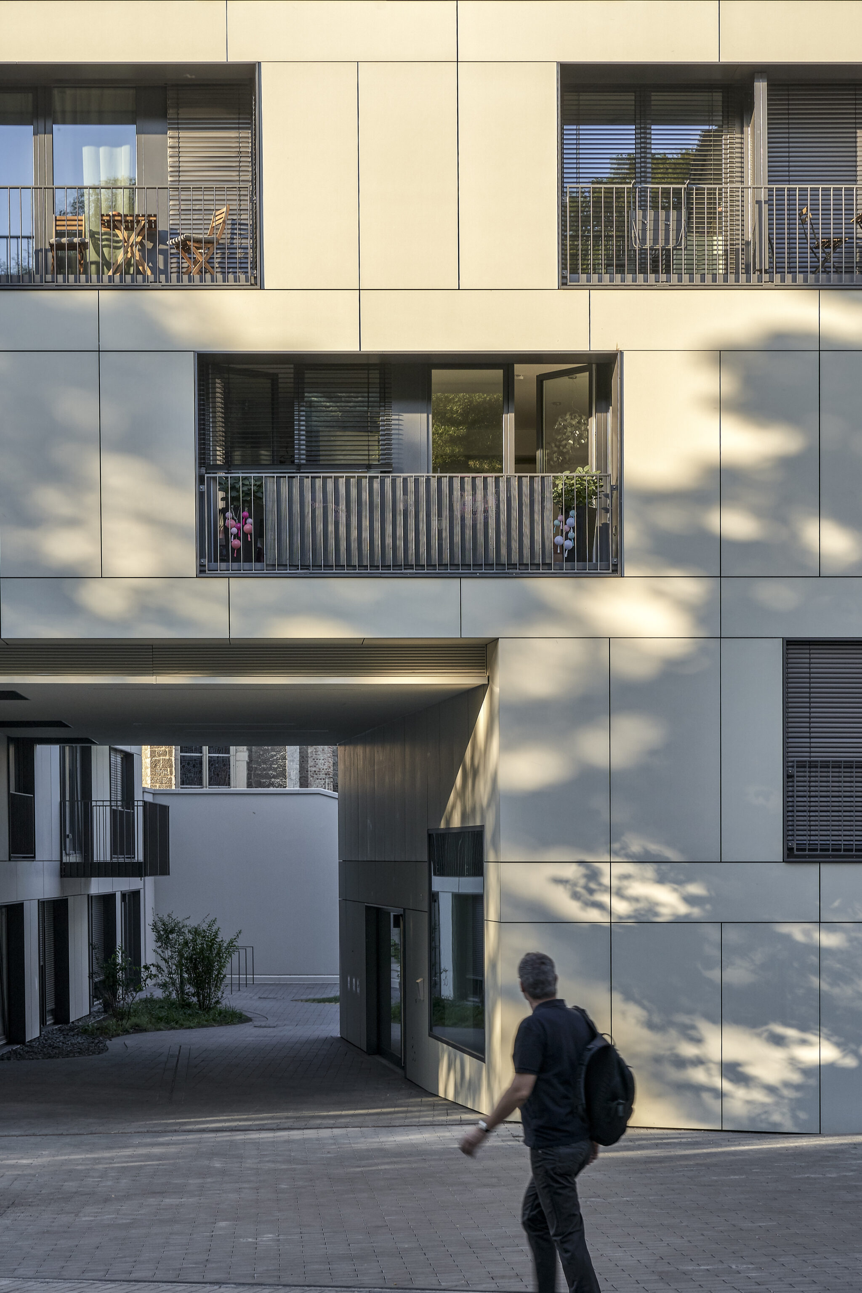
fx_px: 2514
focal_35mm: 70
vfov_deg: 28.8
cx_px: 431
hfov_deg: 19.5
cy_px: 646
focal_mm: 70
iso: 320
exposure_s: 1/80
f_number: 11
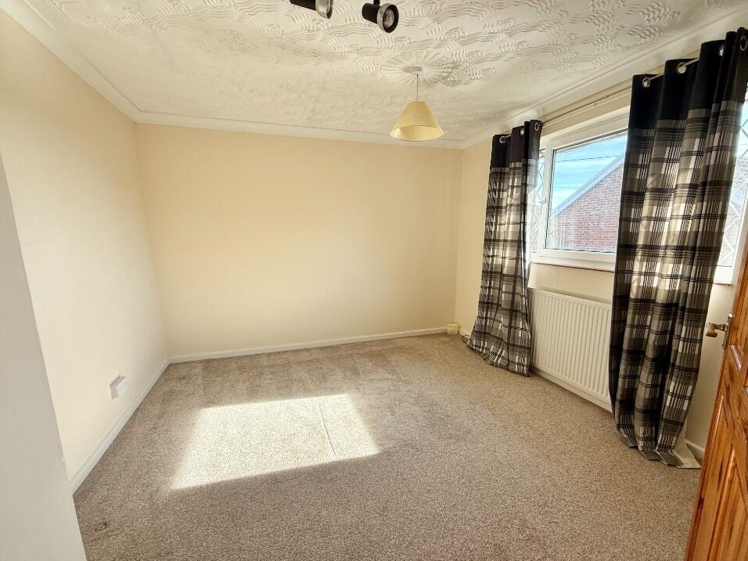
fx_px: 324
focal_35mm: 15
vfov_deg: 81.7
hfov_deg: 98.2
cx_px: 381
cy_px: 291
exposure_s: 1/142
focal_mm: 2.22
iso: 64
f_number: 2.2
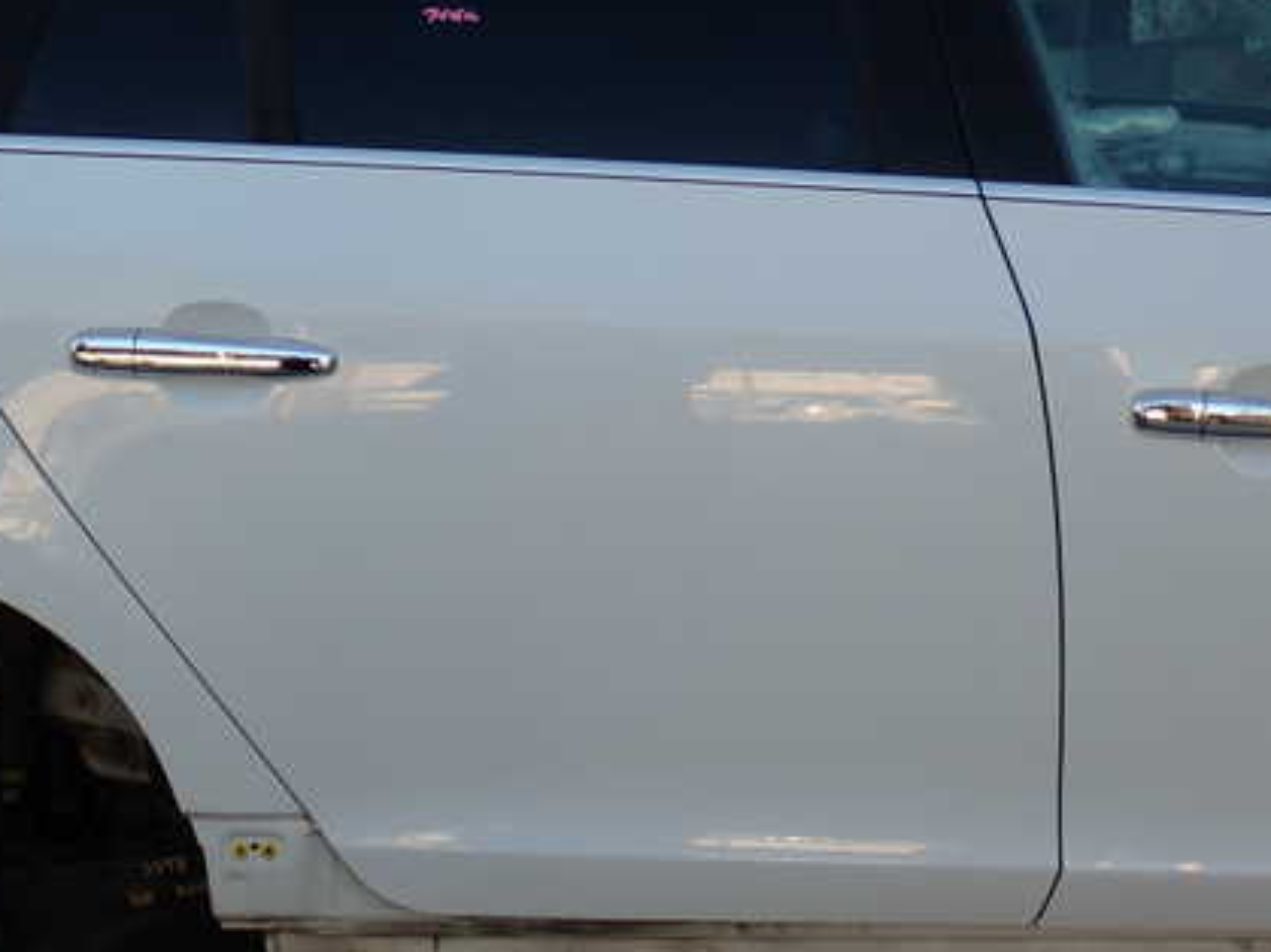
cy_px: 379
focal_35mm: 63
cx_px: 525
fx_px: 2313
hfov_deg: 30.7
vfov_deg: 23.2
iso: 100
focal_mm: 7.84
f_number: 4
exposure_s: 1/200
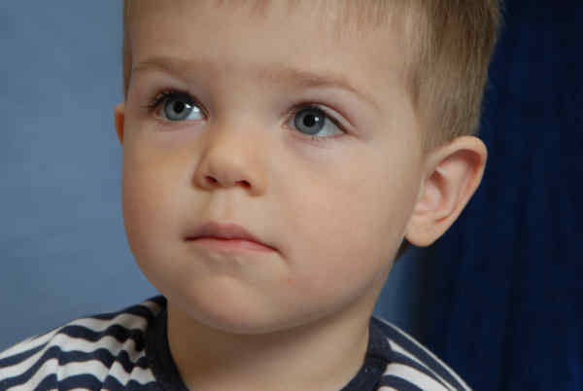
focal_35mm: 180
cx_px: 292
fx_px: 2919
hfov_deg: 11.4
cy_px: 196
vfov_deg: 7.7
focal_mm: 120
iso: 100
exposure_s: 1/125
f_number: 8
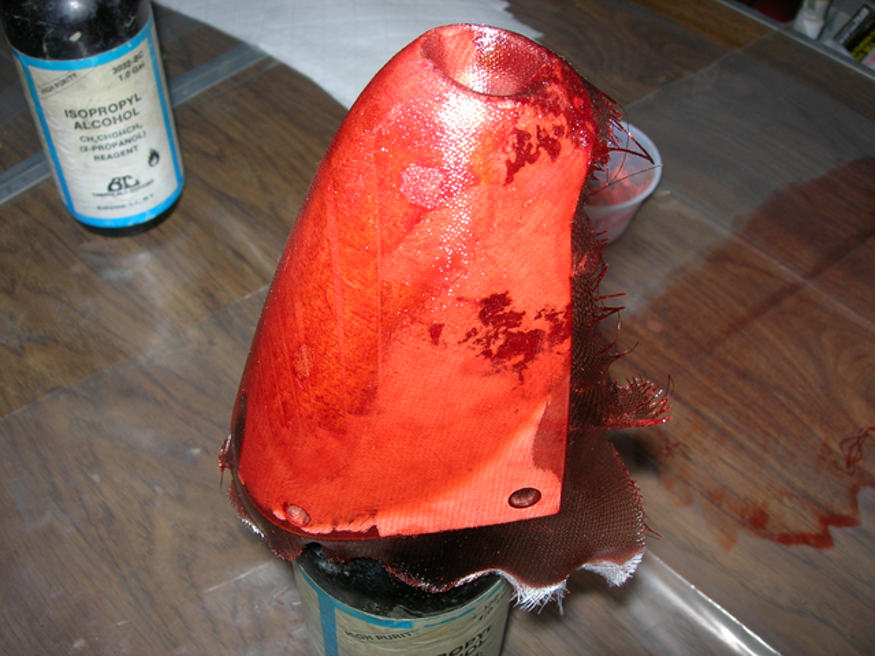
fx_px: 961
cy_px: 328
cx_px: 438
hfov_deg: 49.0
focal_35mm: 38
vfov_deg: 37.7
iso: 64
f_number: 4.8
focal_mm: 7.8
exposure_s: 1/60.1
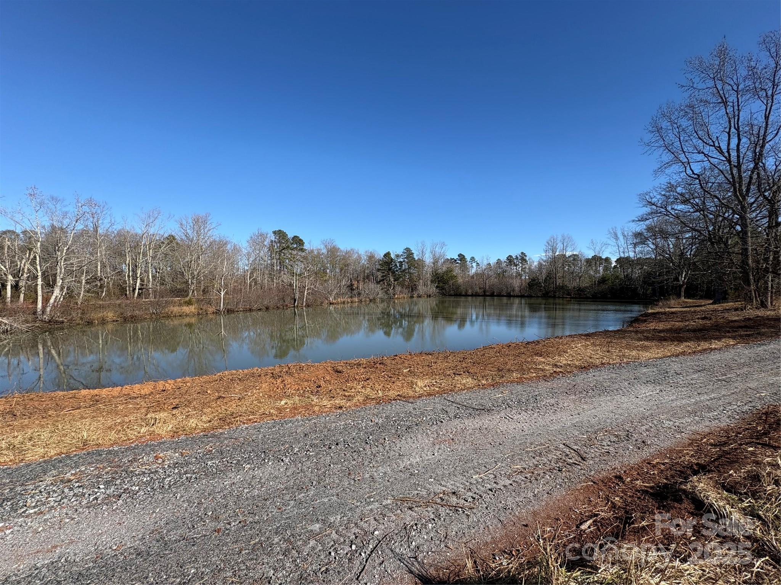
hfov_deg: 102.1
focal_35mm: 14
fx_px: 316
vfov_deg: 85.7
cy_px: 292
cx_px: 390
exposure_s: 1/1395
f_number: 2.2
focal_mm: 2.22
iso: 40
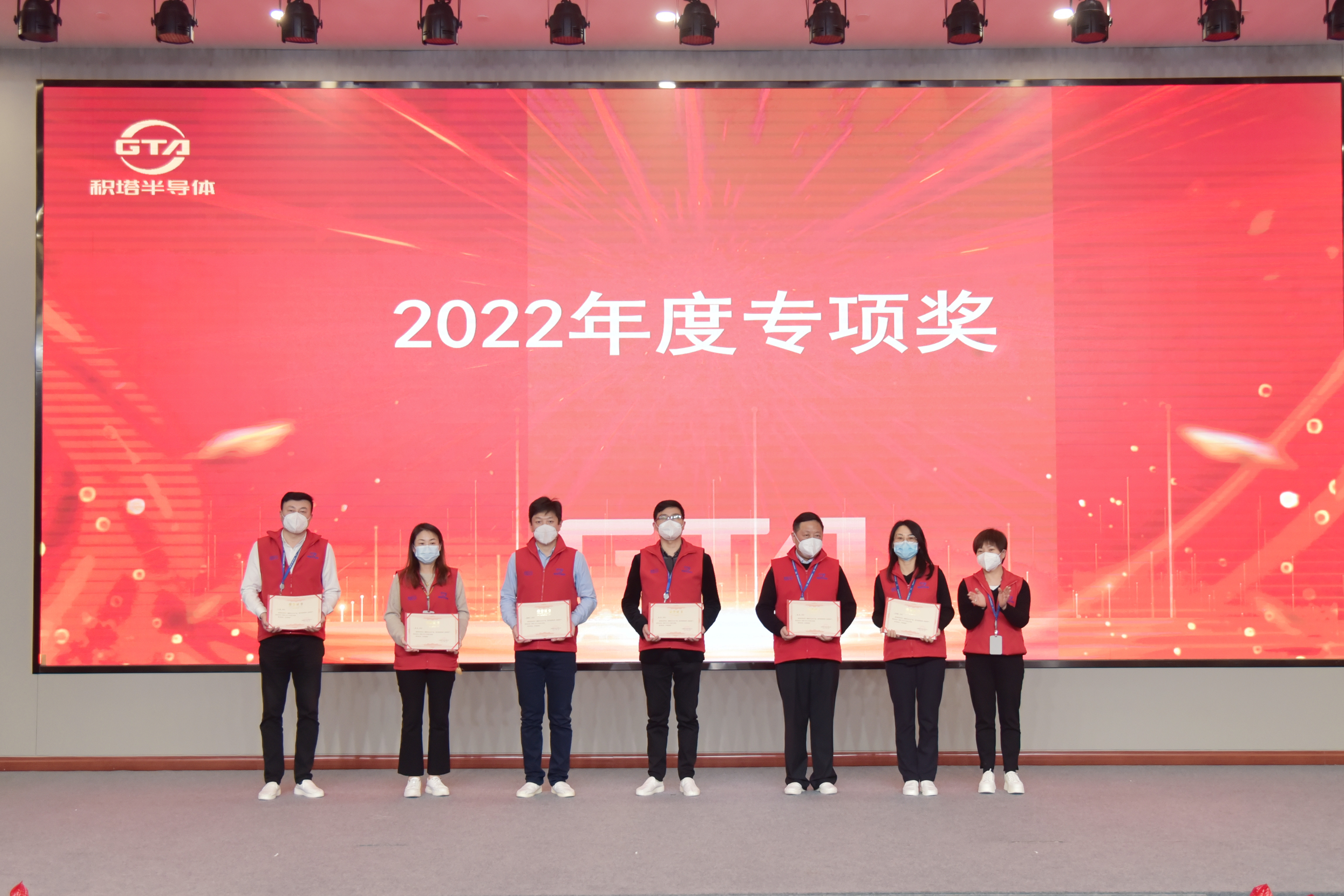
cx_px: 672
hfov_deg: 54.4
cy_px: 448
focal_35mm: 35
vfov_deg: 37.9
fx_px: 1307
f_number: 4
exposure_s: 1/125
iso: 1000
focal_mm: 35
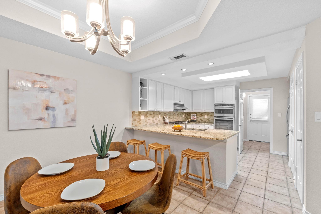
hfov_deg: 100.4
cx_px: 160
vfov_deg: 77.3
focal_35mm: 15
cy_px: 107
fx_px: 134
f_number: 11
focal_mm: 10
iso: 250
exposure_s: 5
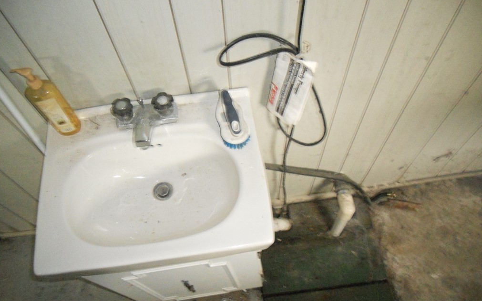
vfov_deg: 43.0
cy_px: 174
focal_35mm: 29
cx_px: 240
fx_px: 381
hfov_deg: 64.6
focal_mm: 4.9
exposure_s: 1/5
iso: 800
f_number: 3.2
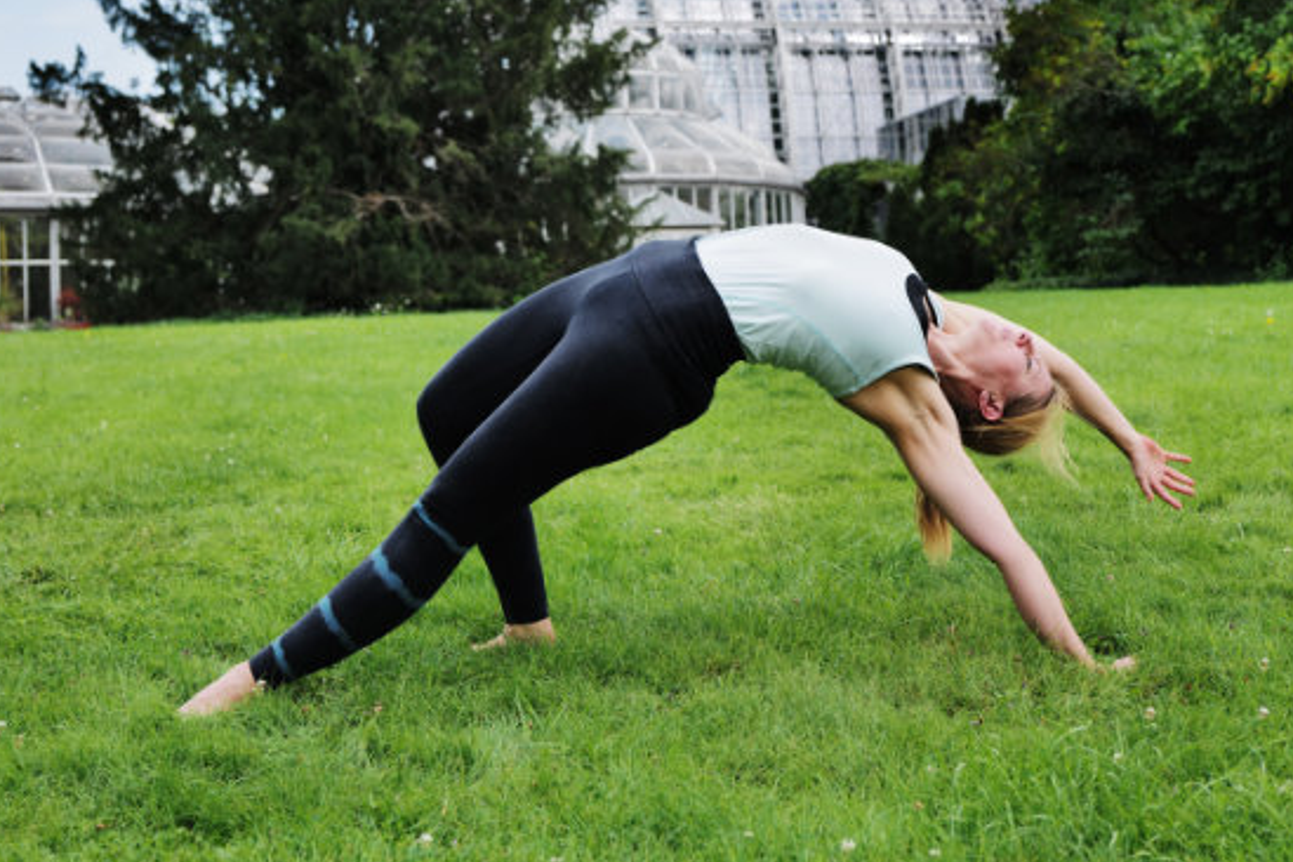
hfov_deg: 33.8
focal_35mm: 59
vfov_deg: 22.9
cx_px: 763
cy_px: 287
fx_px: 2119
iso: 200
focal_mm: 36
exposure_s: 1/1250
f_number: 3.7
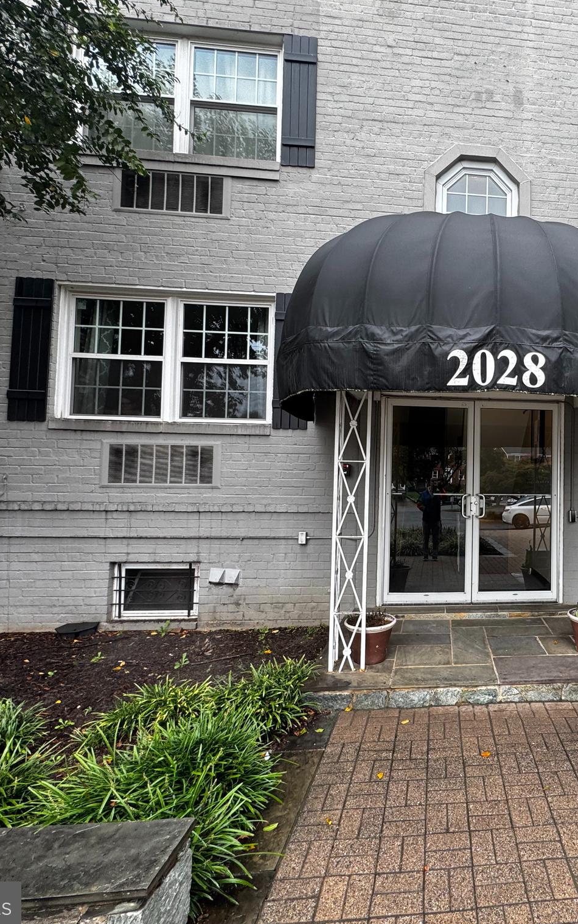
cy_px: 464
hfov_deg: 54.0
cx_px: 492
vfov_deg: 85.1
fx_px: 504
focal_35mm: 20
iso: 64
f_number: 2.2
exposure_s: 1/99
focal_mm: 2.22
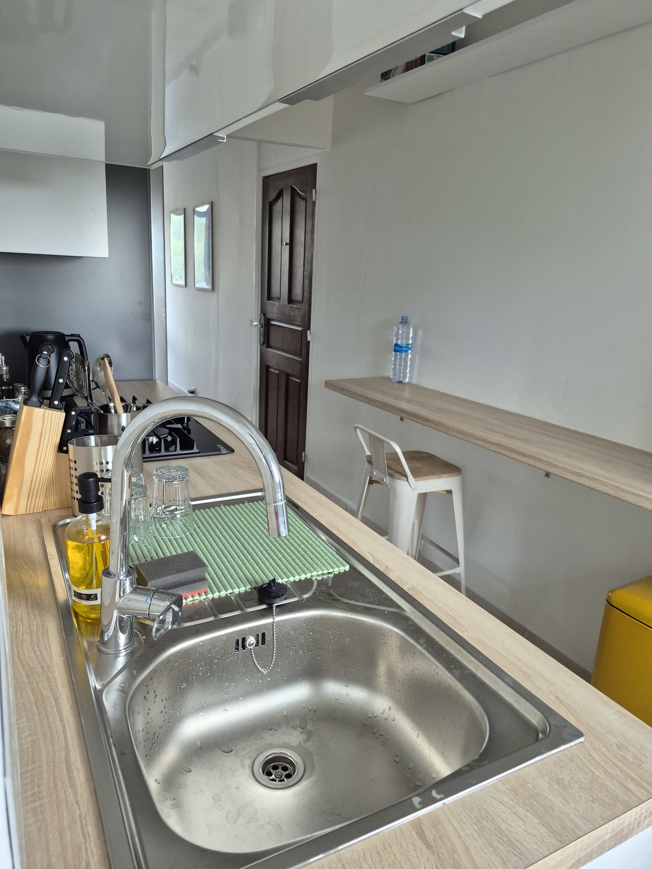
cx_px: 326
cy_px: 434
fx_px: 578
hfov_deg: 58.9
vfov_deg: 73.9
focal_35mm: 23
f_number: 1.8
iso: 200
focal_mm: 5.4
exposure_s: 1/180
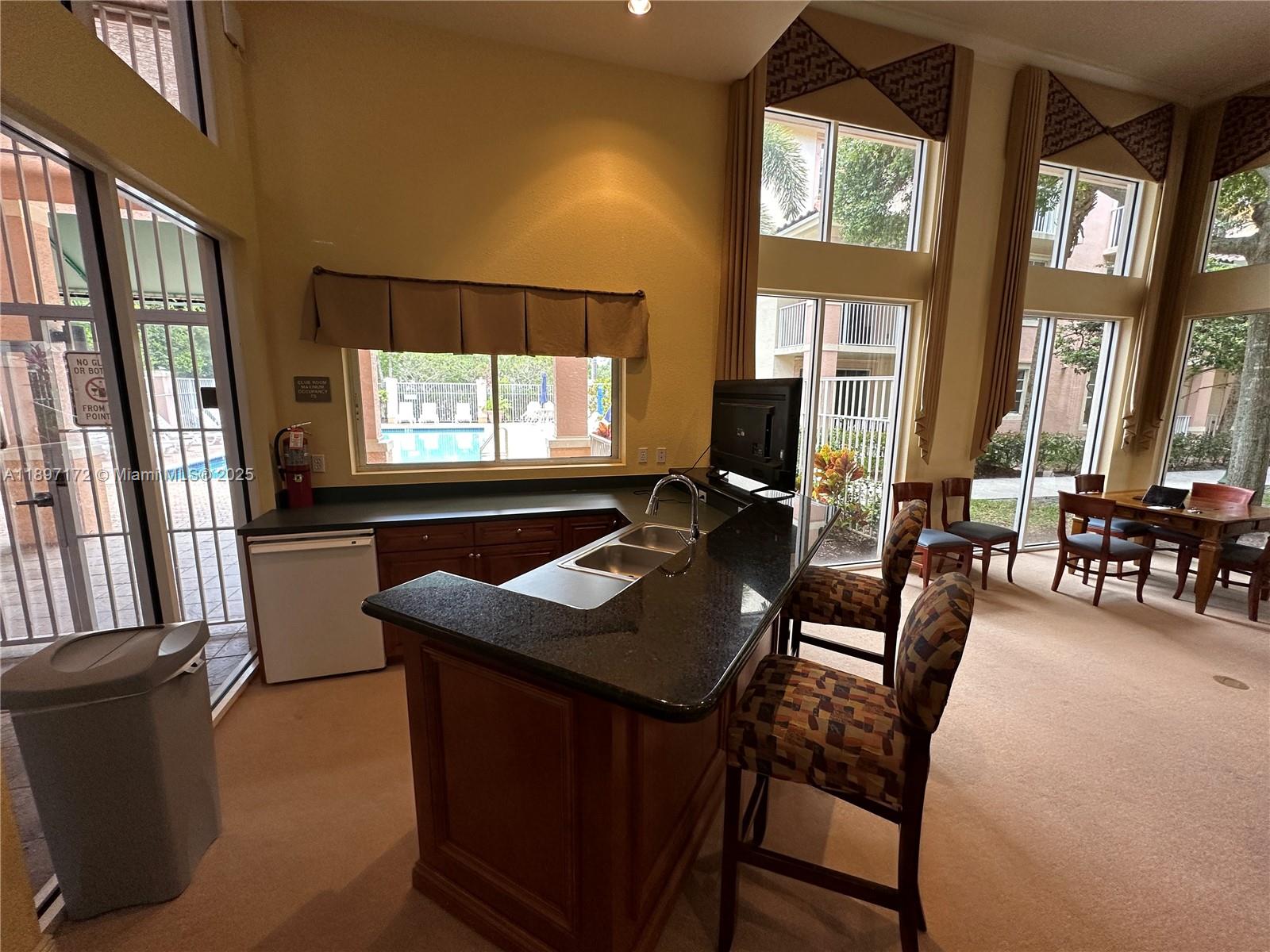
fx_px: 514
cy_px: 476
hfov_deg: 102.1
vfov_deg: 85.7
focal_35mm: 14
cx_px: 635
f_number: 2.2
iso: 125
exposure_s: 1/99
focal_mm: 2.22
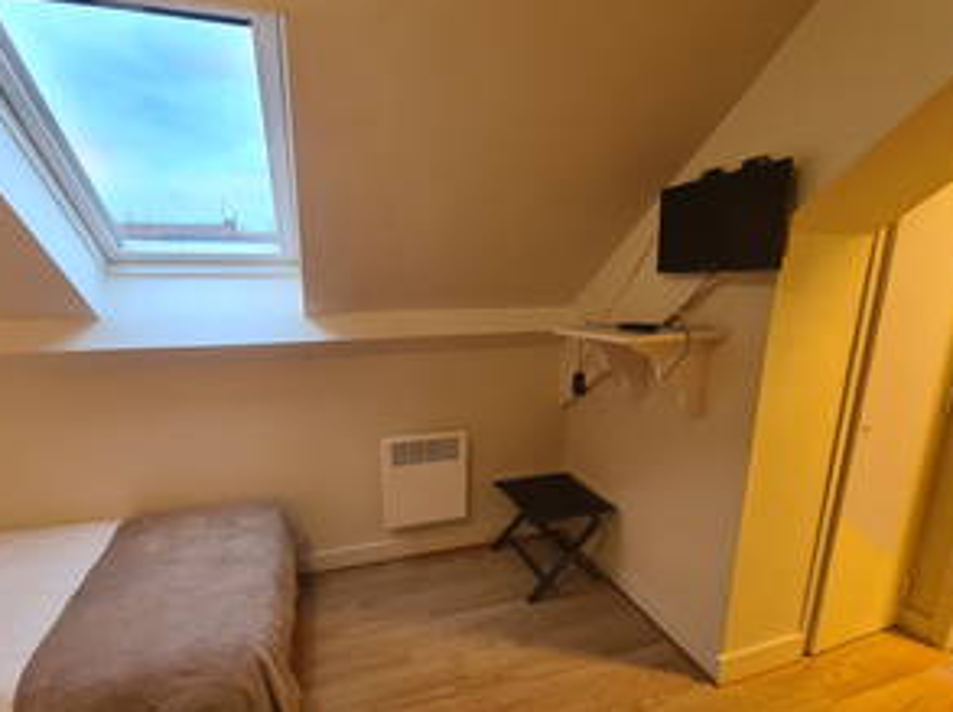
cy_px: 384
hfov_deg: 94.4
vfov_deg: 77.8
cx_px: 442
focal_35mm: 16
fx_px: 440
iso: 200
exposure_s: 1/50
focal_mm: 2.2
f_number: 2.2
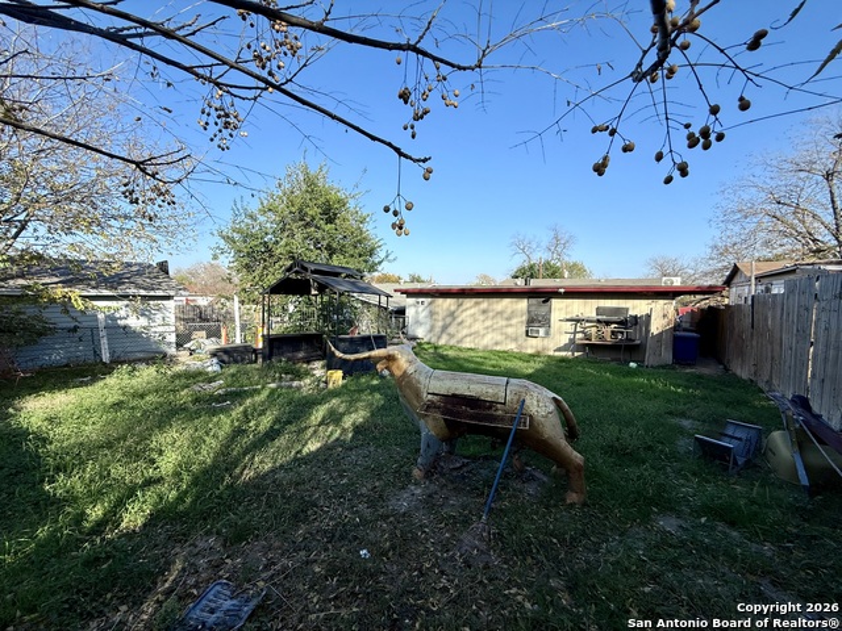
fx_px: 341
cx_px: 421
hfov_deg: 102.1
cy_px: 316
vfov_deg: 85.7
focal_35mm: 14
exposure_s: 1/1189
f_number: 2.2
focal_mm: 2.22
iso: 50
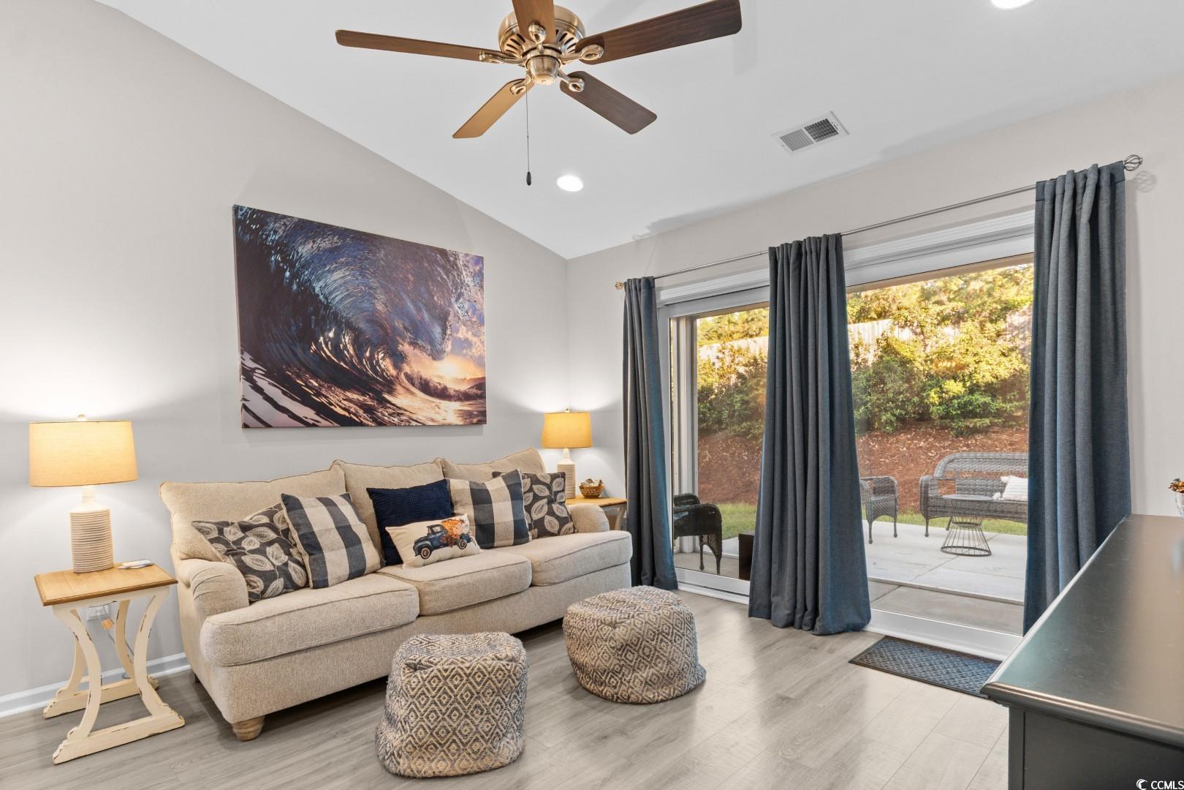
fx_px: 559
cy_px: 395
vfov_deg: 70.4
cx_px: 592
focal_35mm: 17
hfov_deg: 93.3
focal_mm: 11.5
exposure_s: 1/3
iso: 100
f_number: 4.8
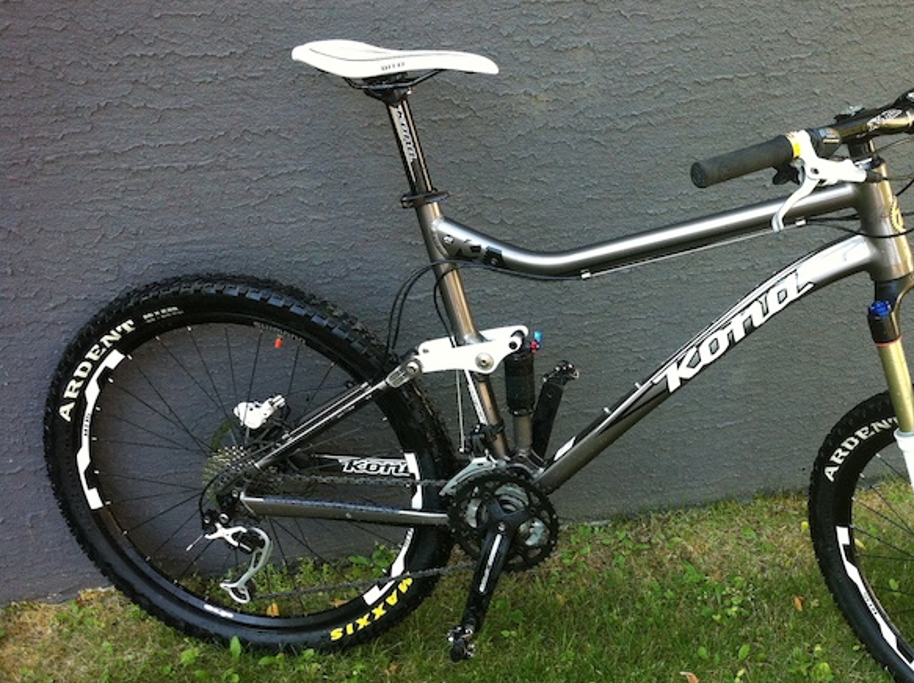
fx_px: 1266
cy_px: 406
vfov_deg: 30.1
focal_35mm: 48
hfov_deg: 39.2
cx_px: 621
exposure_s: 1/60
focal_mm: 3.85
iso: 100
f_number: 2.8
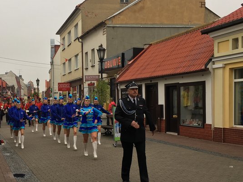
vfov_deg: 29.5
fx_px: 344
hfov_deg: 38.3
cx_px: 73
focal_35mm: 49
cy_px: 116
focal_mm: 4.15
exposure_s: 1/110
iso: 25
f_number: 2.2
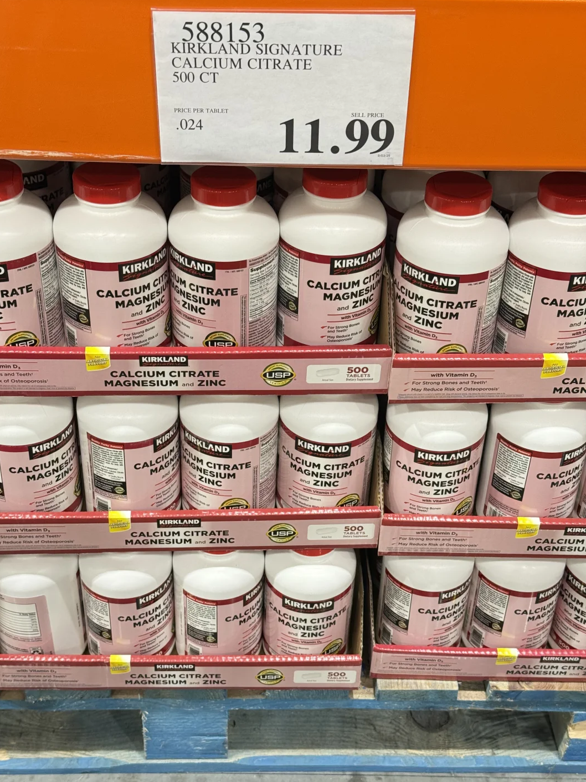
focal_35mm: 49
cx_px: 287
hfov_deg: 29.7
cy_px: 391
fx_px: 1106
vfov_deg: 38.9
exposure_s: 1/60
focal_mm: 6.76
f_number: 1.78
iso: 250
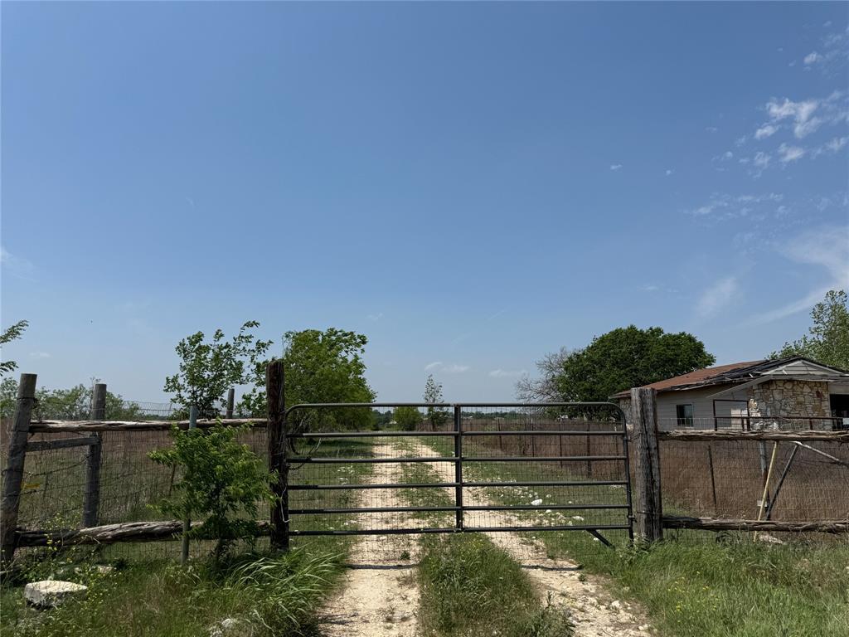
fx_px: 589
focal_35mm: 24
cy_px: 318
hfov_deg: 71.6
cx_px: 424
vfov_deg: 56.8
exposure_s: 1/8130
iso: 80
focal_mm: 6.76
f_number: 1.78
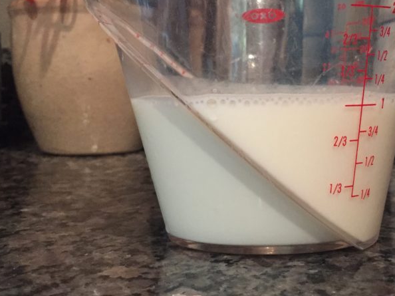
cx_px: 256
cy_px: 136
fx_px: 570
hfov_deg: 37.9
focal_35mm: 50
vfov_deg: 29.1
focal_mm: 4.15
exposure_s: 1/15
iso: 320
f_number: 2.2
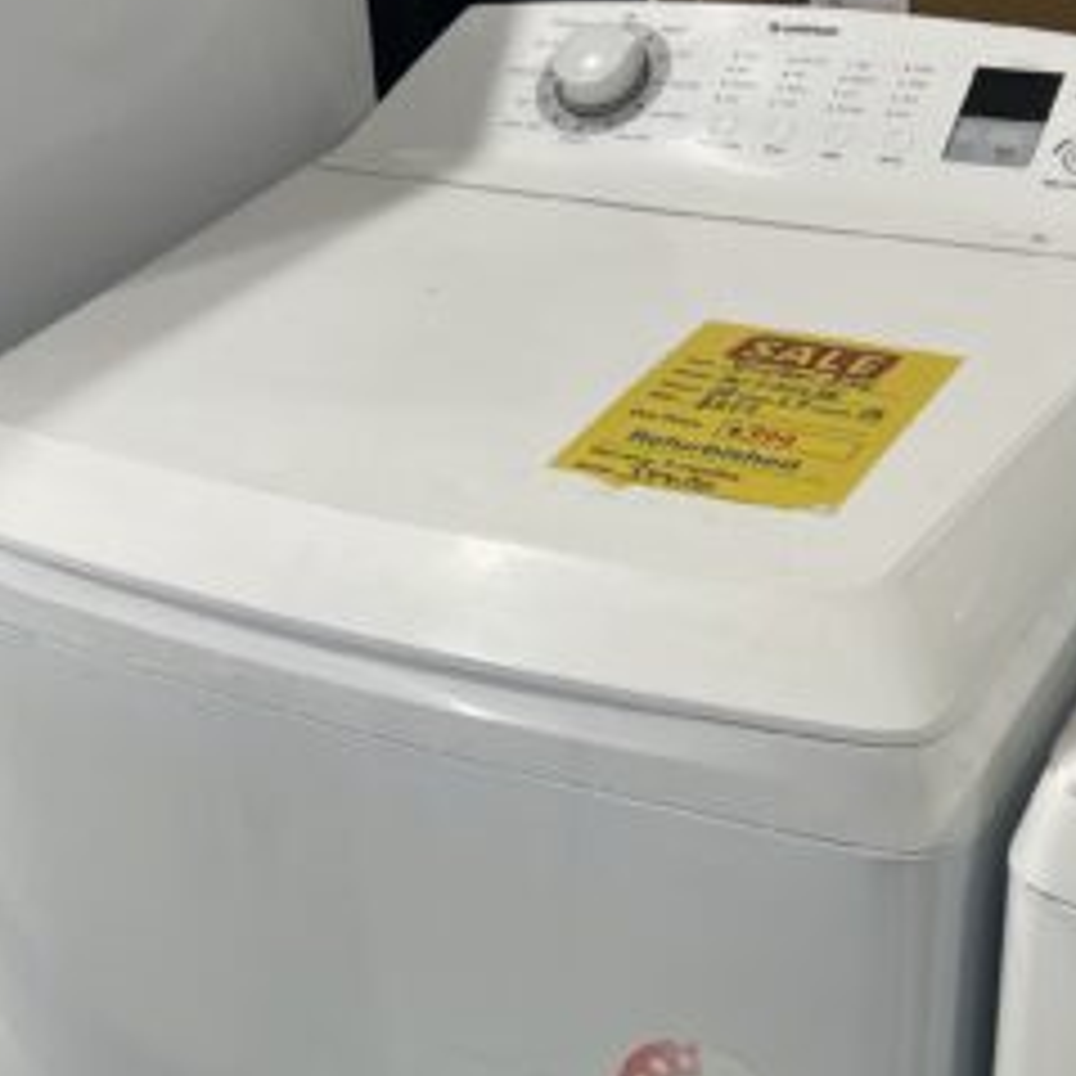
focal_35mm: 55
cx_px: 518
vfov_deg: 30.9
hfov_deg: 31.1
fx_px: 1934
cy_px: 714
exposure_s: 1/100
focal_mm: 5.7
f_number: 1.5
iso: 100
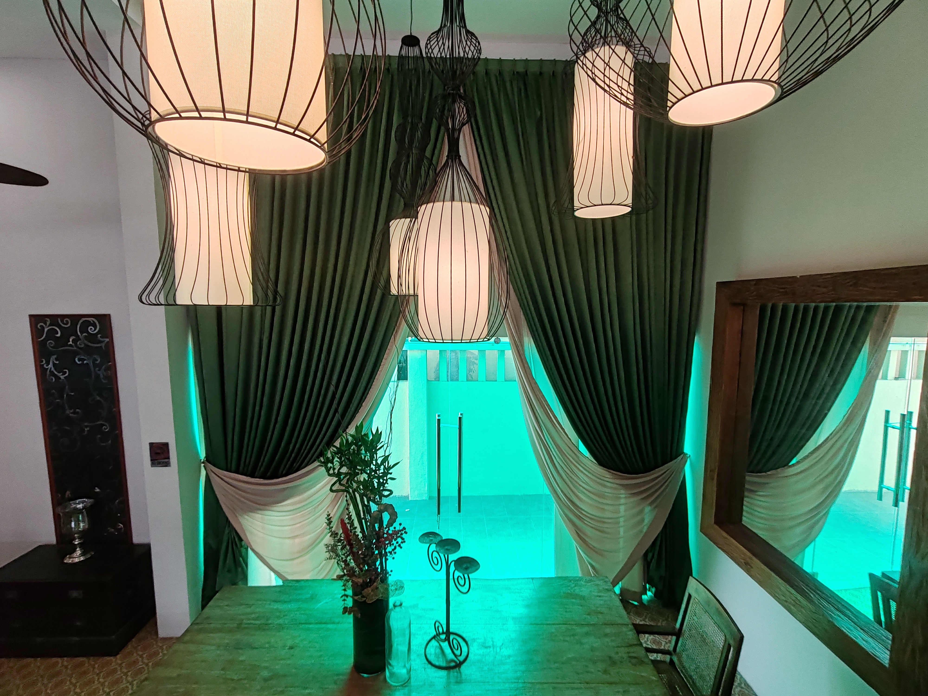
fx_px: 429
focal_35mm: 16
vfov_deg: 78.1
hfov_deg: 94.5
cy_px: 348
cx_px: 464
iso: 64
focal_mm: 1.96
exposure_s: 1/100
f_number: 2.2
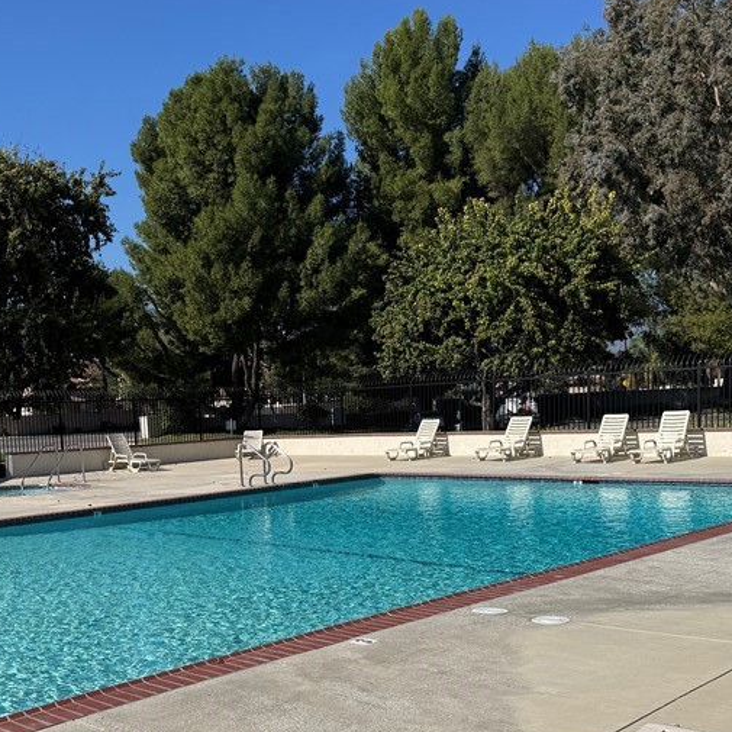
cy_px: 468
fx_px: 1029
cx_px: 210
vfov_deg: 38.9
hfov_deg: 38.4
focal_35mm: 43
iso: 80
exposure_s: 1/7092
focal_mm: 6.76
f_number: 1.78
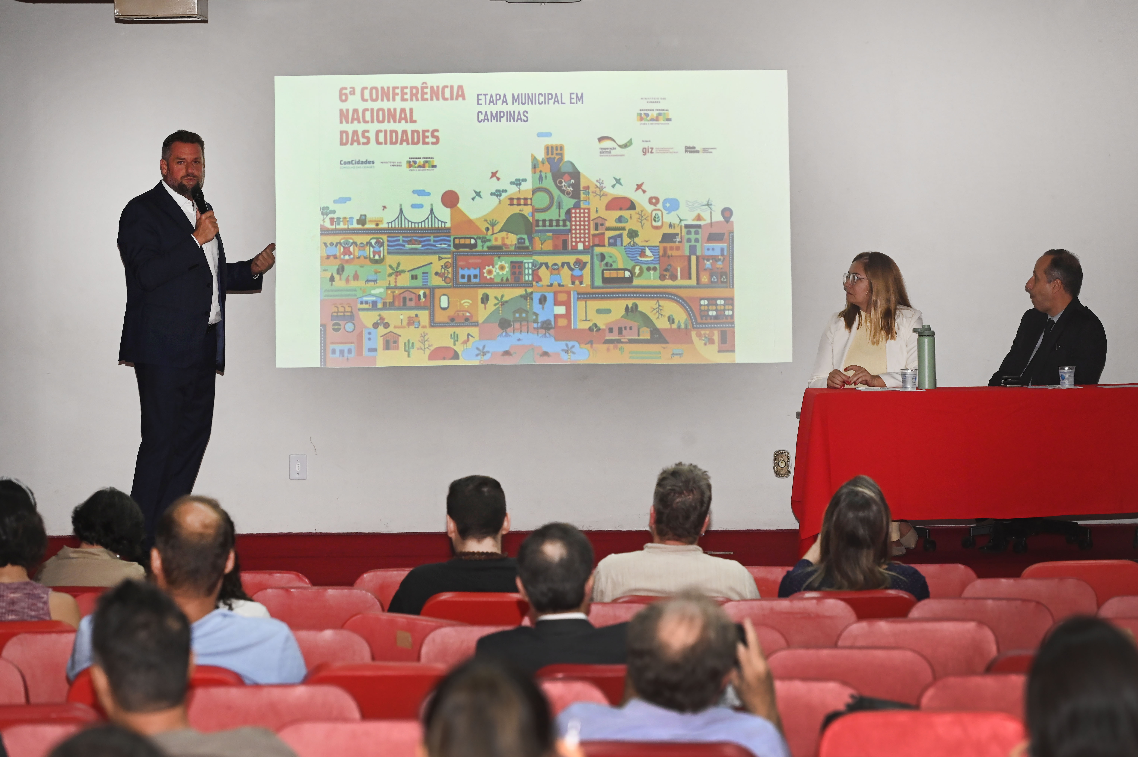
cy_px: 378
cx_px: 569
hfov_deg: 15.2
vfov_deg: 10.1
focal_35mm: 135
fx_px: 4265
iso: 2500
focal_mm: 135
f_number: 5.6
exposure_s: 1/200
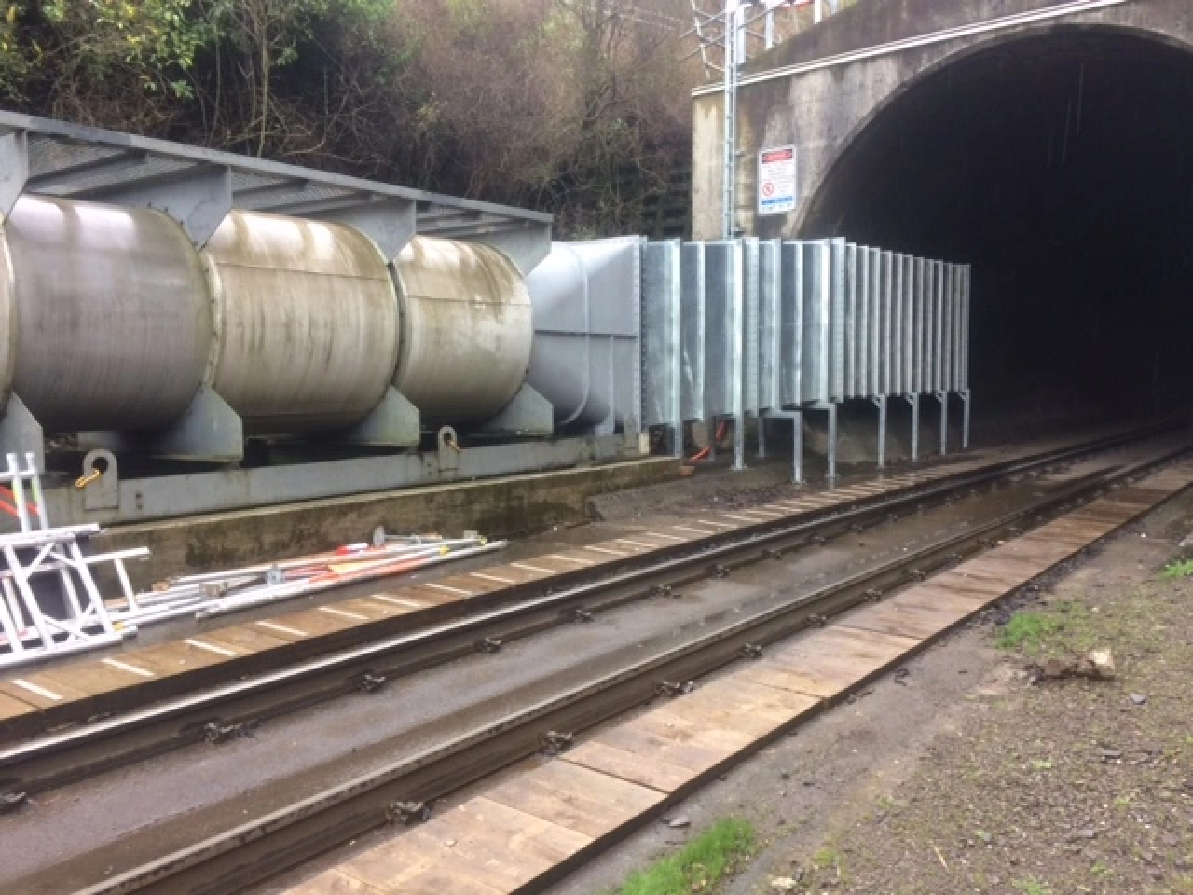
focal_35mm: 29
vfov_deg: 48.2
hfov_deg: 61.7
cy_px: 448
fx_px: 999
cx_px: 596
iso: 32
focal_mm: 4.15
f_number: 2.2
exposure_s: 1/33
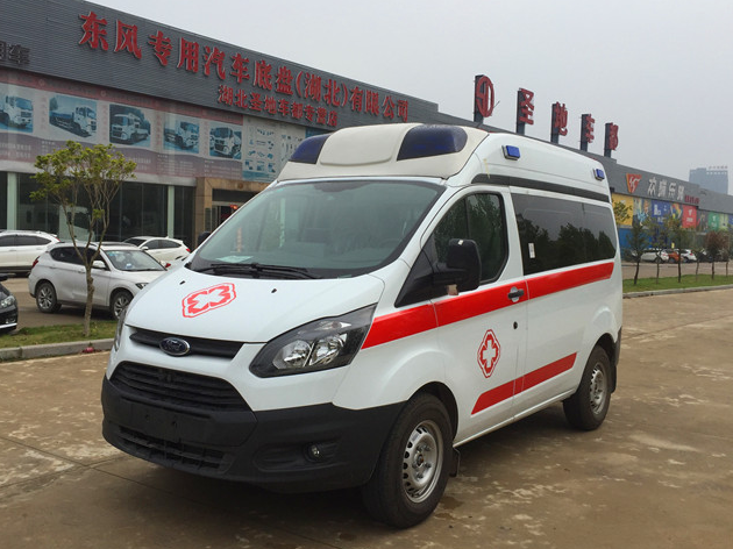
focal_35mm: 35
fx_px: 741
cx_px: 347
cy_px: 262
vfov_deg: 40.7
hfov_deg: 52.6
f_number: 2.2
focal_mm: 4.15
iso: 32
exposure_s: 1/3049
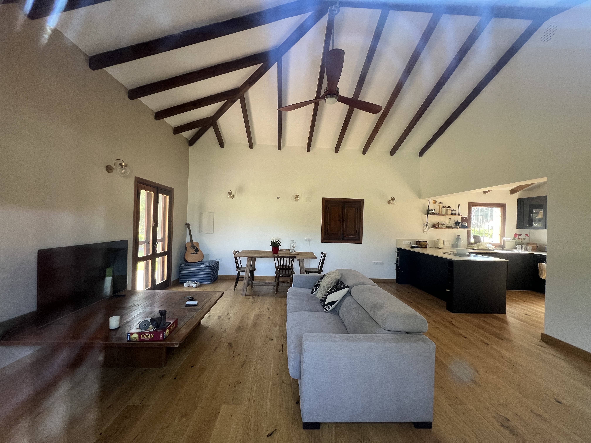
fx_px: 222
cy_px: 222
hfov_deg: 106.2
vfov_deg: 89.9
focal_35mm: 13
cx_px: 296
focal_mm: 1.57
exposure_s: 1/99
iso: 200
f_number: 1.8
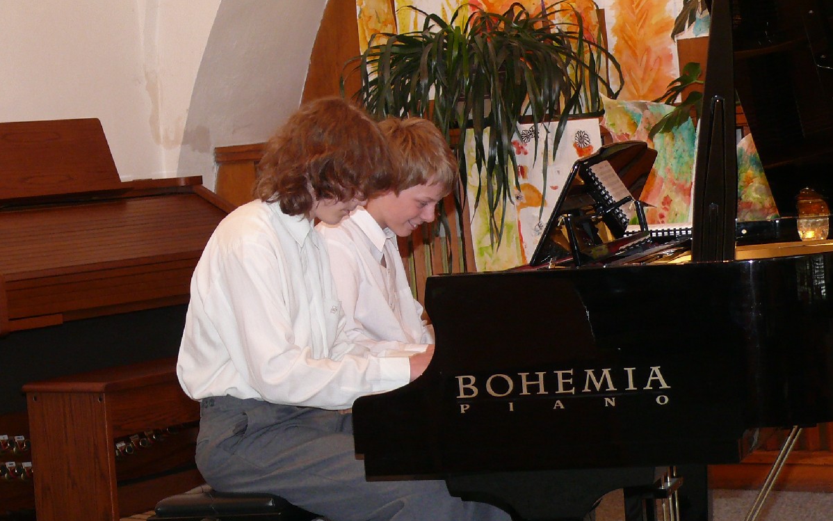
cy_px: 312
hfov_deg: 20.2
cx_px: 416
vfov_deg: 12.7
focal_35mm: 103
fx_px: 2339
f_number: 3.2
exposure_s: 1/30
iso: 200
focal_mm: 13.1
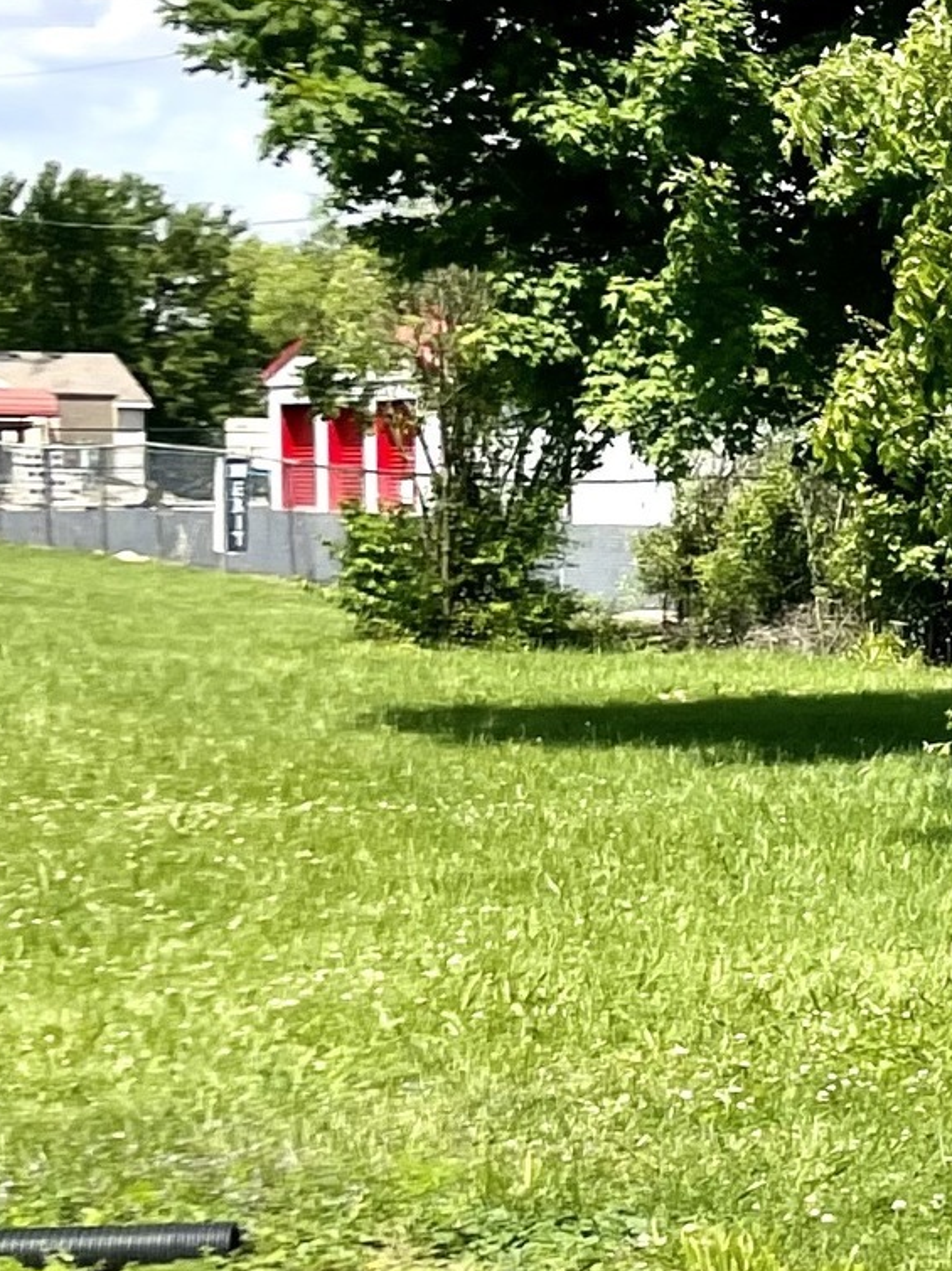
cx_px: 2351
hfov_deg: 11.4
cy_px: 735
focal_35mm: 106
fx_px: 3889
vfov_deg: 18.5
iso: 32
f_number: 1.6
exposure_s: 1/4132
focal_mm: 4.2
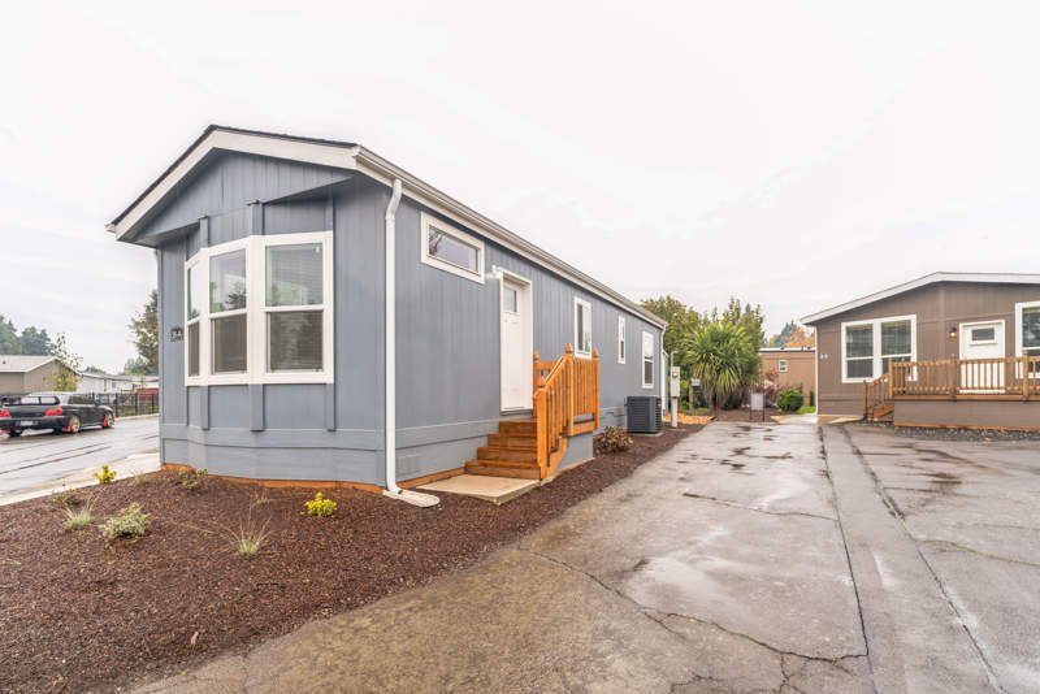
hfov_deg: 96.7
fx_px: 462
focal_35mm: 16
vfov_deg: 73.8
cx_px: 520
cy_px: 347
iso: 50
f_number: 4
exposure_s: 1/50
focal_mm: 16
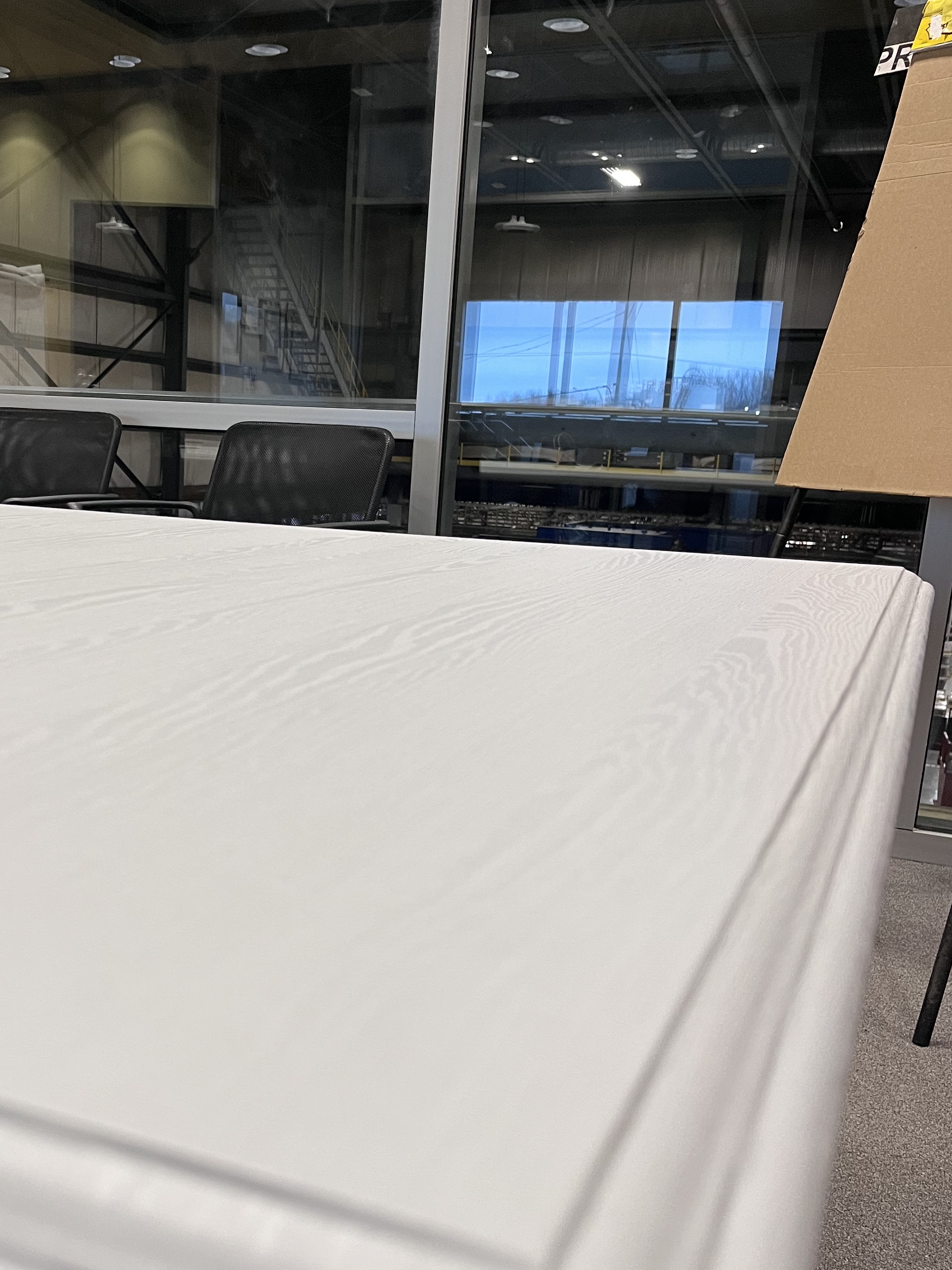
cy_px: 733
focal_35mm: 36
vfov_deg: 51.2
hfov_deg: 39.1
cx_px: 296
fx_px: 1320
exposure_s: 1/60
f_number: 1.6
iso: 100
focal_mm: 5.1
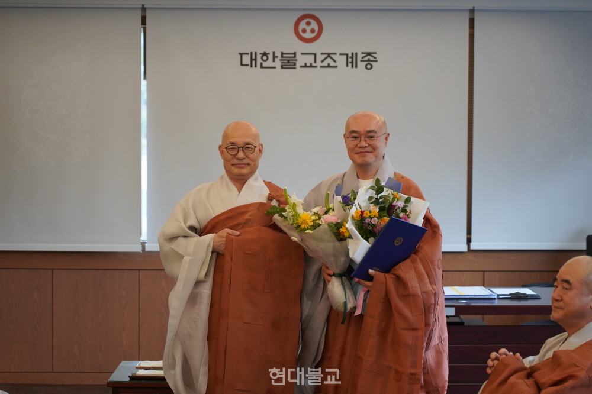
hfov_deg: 19.5
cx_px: 296
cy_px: 197
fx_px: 1726
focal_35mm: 105
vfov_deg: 13.0
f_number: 4
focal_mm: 105
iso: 2000
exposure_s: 1/160
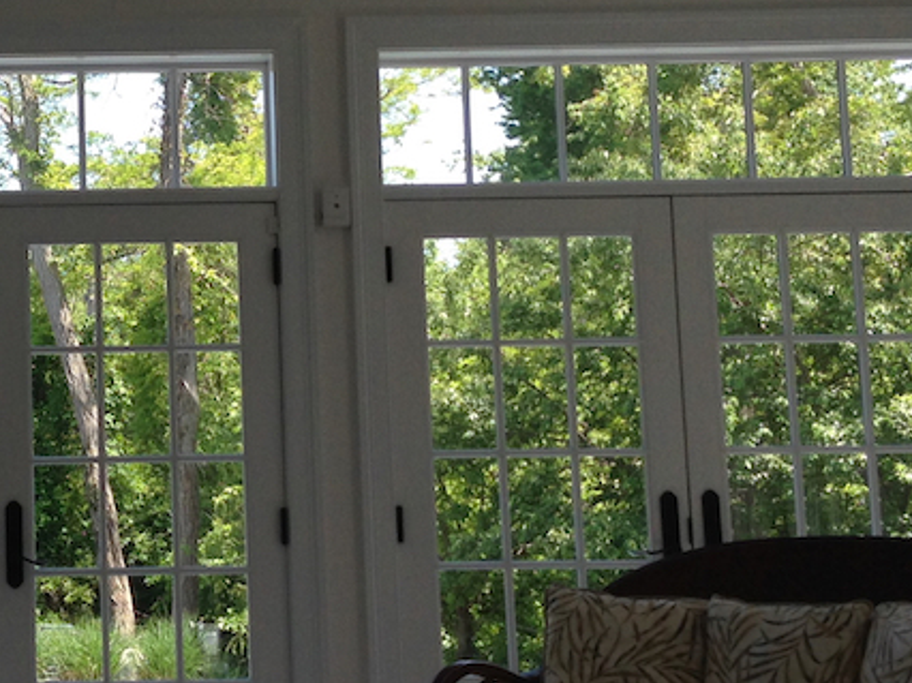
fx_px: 2449
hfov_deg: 20.4
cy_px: 223
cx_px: -9
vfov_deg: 15.8
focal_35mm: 93
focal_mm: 4.12
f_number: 2.4
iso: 50
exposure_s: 1/252
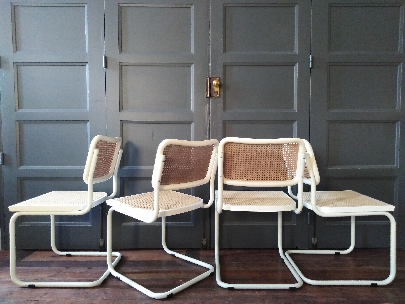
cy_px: 152
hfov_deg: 69.4
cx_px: 202
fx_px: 292
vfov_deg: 54.9
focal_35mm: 25
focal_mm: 3.46
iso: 751
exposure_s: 1/17.1
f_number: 2.2
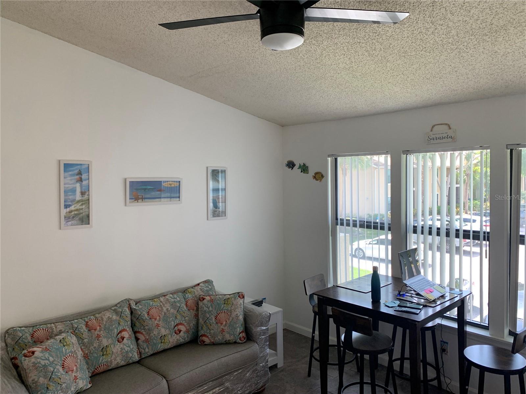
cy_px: 197
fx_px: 395
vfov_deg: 53.1
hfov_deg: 67.3
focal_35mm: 26
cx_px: 263
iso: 80
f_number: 1.8
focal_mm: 4.25
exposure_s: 1/121
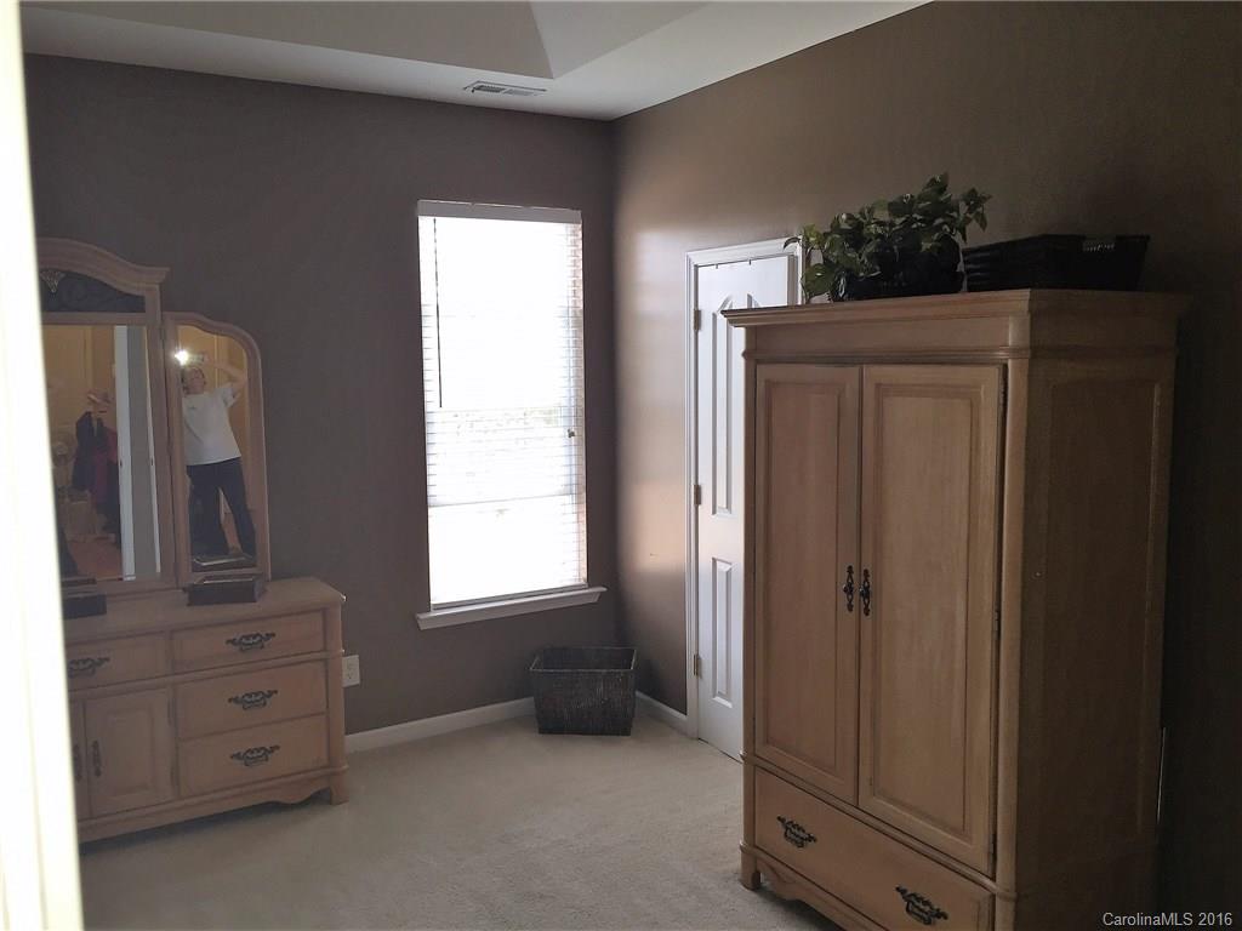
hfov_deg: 61.7
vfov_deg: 48.2
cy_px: 466
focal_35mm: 29
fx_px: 1041
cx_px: 621
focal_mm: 4.15
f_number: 2.2
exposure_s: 1/30
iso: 50
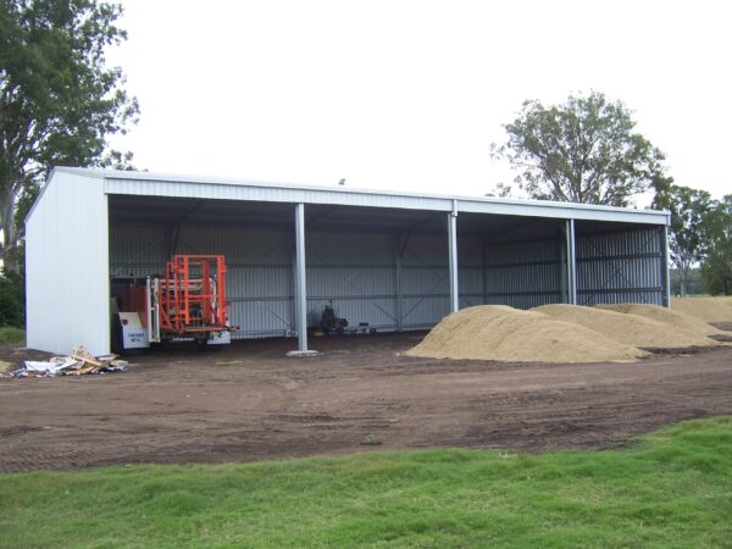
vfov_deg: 39.7
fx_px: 761
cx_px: 366
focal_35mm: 36
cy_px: 274
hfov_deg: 51.4
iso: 80
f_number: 2.8
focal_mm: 6.2
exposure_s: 1/200
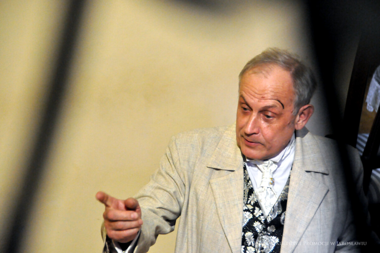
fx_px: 1660
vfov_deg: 8.7
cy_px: 126
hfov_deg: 13.1
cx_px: 190
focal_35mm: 158
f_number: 6.3
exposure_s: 1/160
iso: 3200
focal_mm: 105
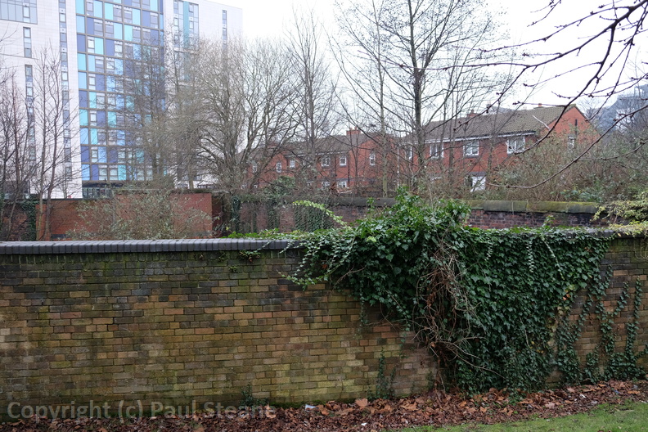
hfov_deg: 67.4
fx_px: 486
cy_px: 216
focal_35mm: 27
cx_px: 324
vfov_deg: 47.9
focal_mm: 18
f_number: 3.6
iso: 400
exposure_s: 1/125
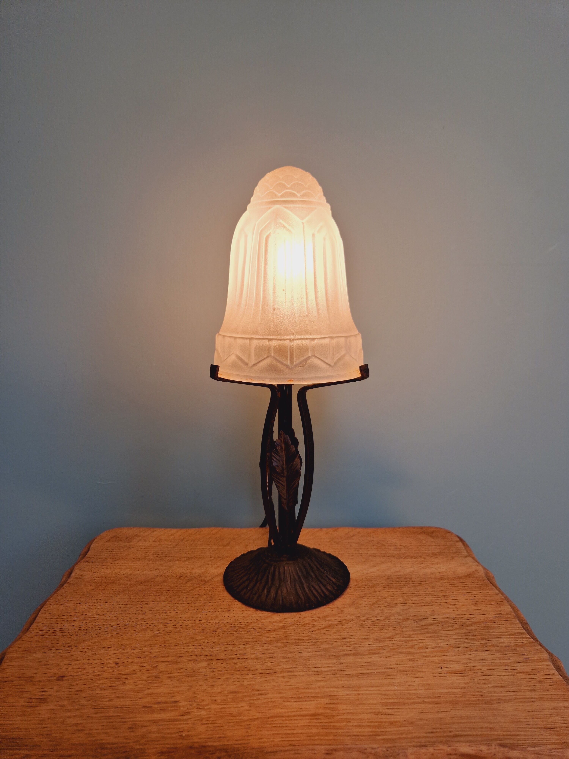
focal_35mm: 23
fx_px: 504
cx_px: 284
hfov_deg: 58.9
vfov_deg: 73.9
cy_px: 380
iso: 50
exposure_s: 1/180
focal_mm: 5.4
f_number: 1.8
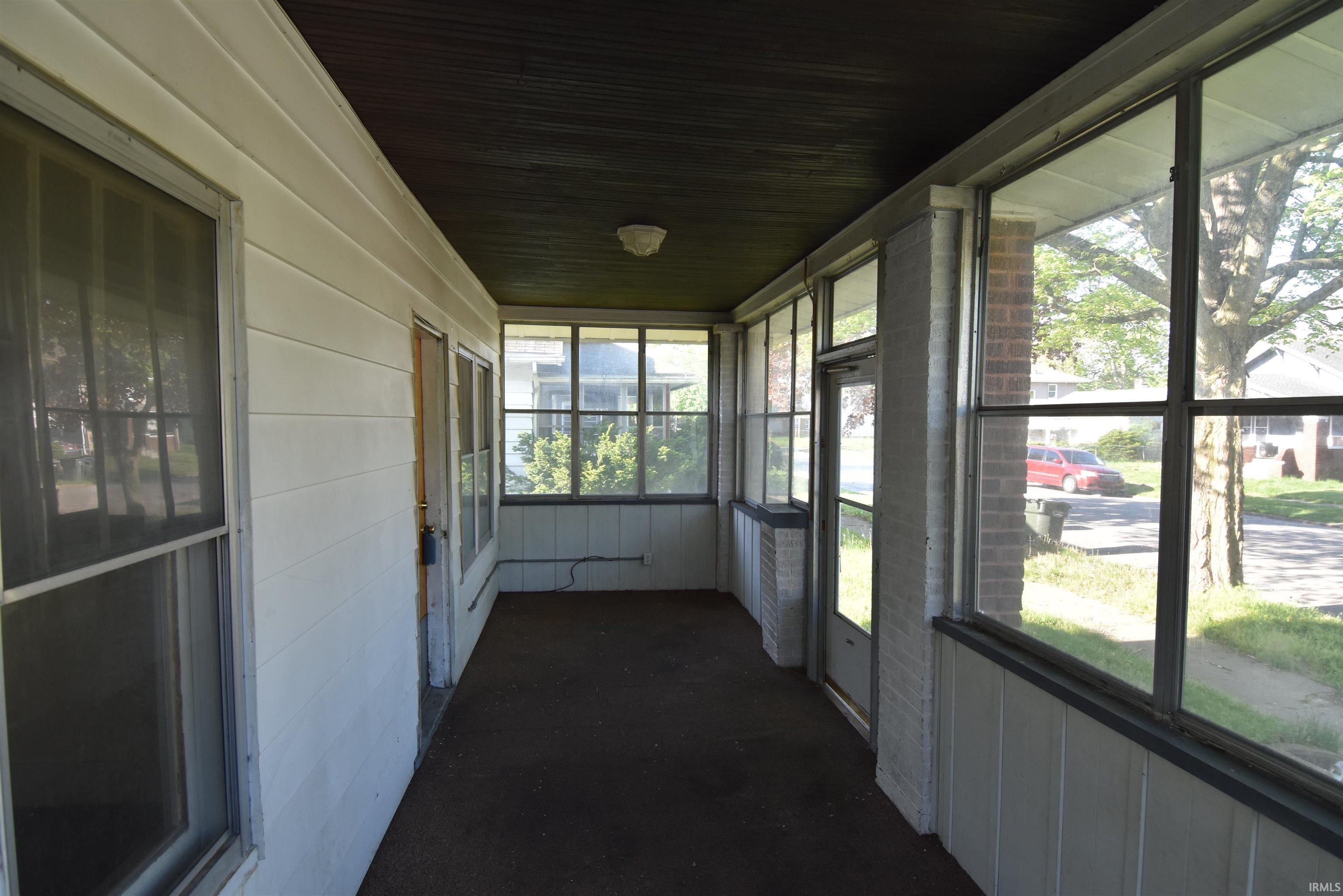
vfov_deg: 67.4
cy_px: 448
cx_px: 672
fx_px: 672
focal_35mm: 18
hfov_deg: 90.0
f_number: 5.6
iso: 400
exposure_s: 1/125
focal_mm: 12
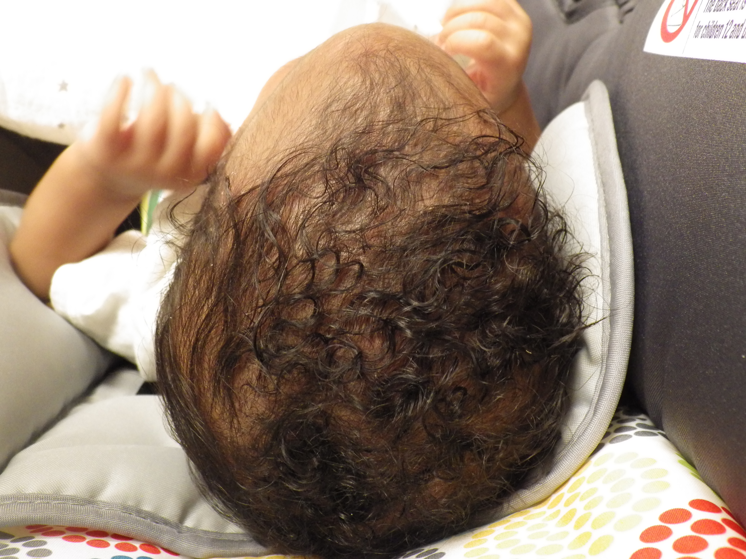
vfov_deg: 41.8
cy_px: 280
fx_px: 733
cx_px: 373
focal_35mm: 34
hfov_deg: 54.0
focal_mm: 6.2
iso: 800
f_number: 3.4
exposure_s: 1/40
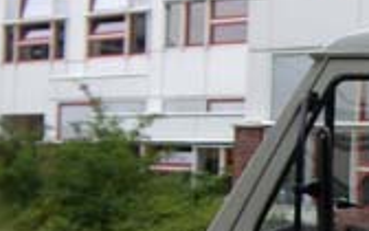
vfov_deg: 9.8
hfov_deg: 15.5
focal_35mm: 132
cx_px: 389
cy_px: 243
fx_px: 1327
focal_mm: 6.2
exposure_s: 1/200
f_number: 2.7
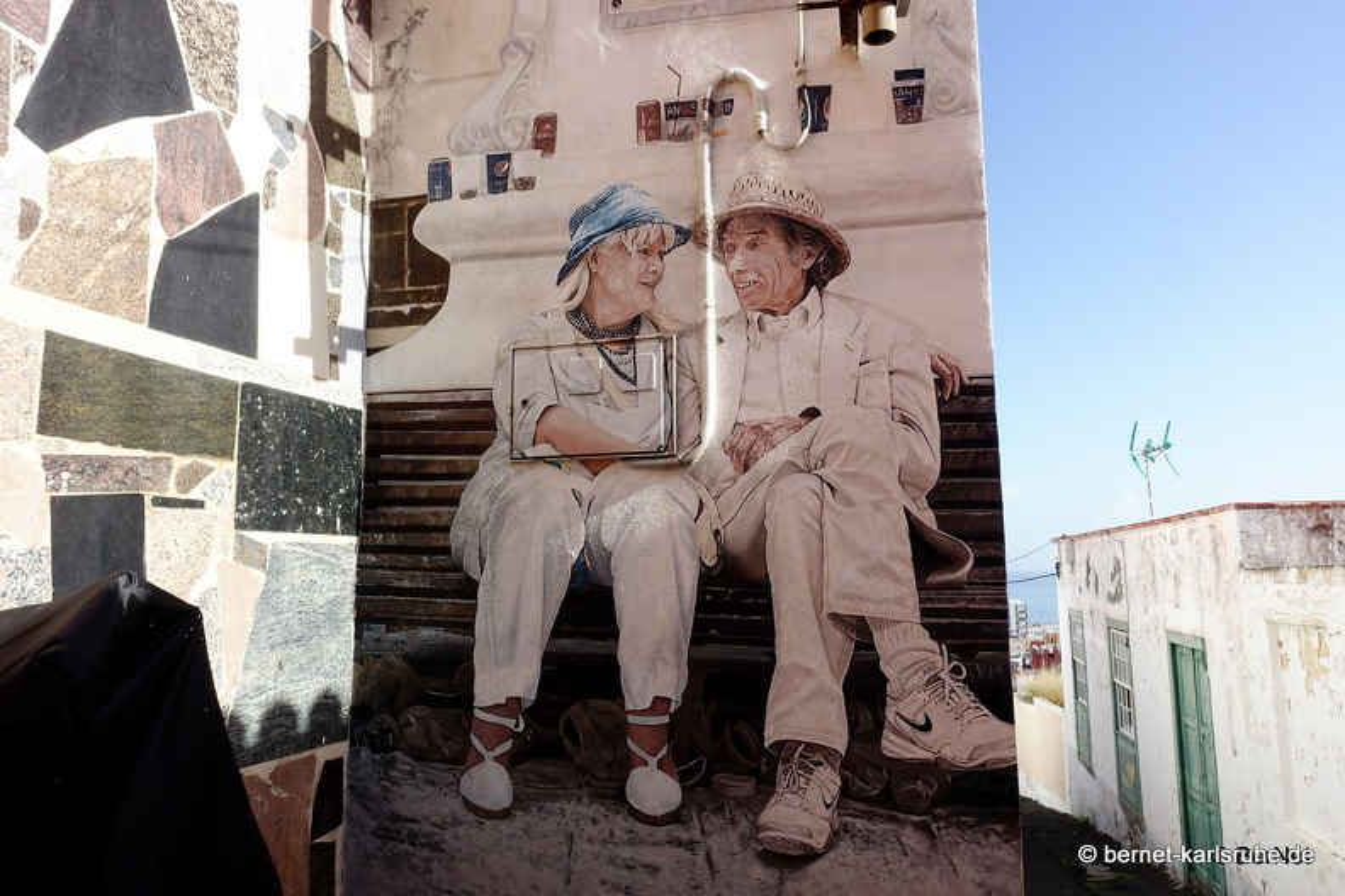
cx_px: 672
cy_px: 448
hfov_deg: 73.7
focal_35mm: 24
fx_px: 897
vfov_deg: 53.1
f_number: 11
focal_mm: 8.85
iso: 125
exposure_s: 1/80
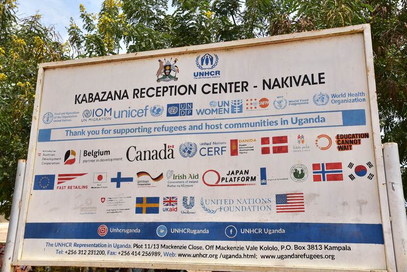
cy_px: 136
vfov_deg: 35.1
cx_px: 204
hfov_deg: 50.7
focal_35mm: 38
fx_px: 430
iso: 125
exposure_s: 1/250
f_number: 7.1
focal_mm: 38
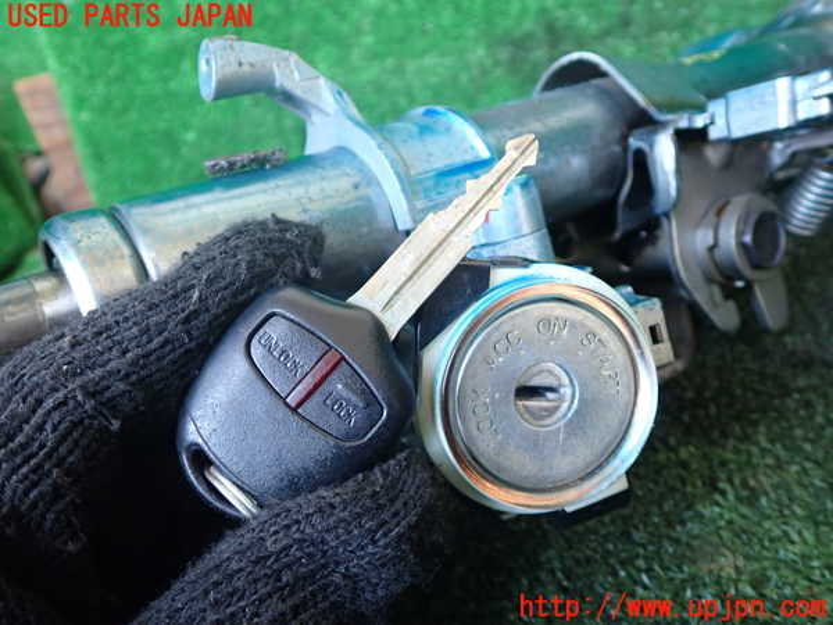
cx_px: 416
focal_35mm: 30
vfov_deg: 46.8
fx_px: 722
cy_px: 312
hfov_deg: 60.0
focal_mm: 5.4
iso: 250
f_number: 2.3
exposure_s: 1/30
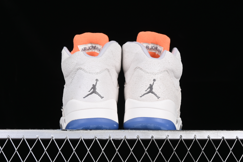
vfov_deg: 18.2
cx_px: 122
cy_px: 81
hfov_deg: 27.0
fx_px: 506
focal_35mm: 75
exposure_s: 1/80
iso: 160
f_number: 8
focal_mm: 50
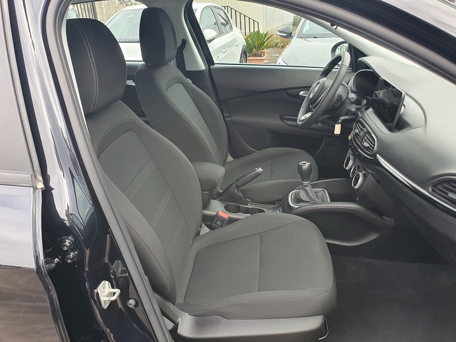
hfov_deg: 67.3
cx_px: 228
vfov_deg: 53.1
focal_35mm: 26
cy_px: 171
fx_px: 343
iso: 64
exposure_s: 1/120
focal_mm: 4.32
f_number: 2.4
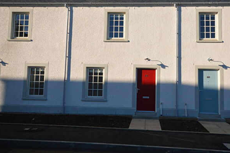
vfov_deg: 39.2
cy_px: 64
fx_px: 214
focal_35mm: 34
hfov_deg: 56.1
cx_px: 134
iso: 100
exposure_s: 1/200
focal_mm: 19
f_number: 9
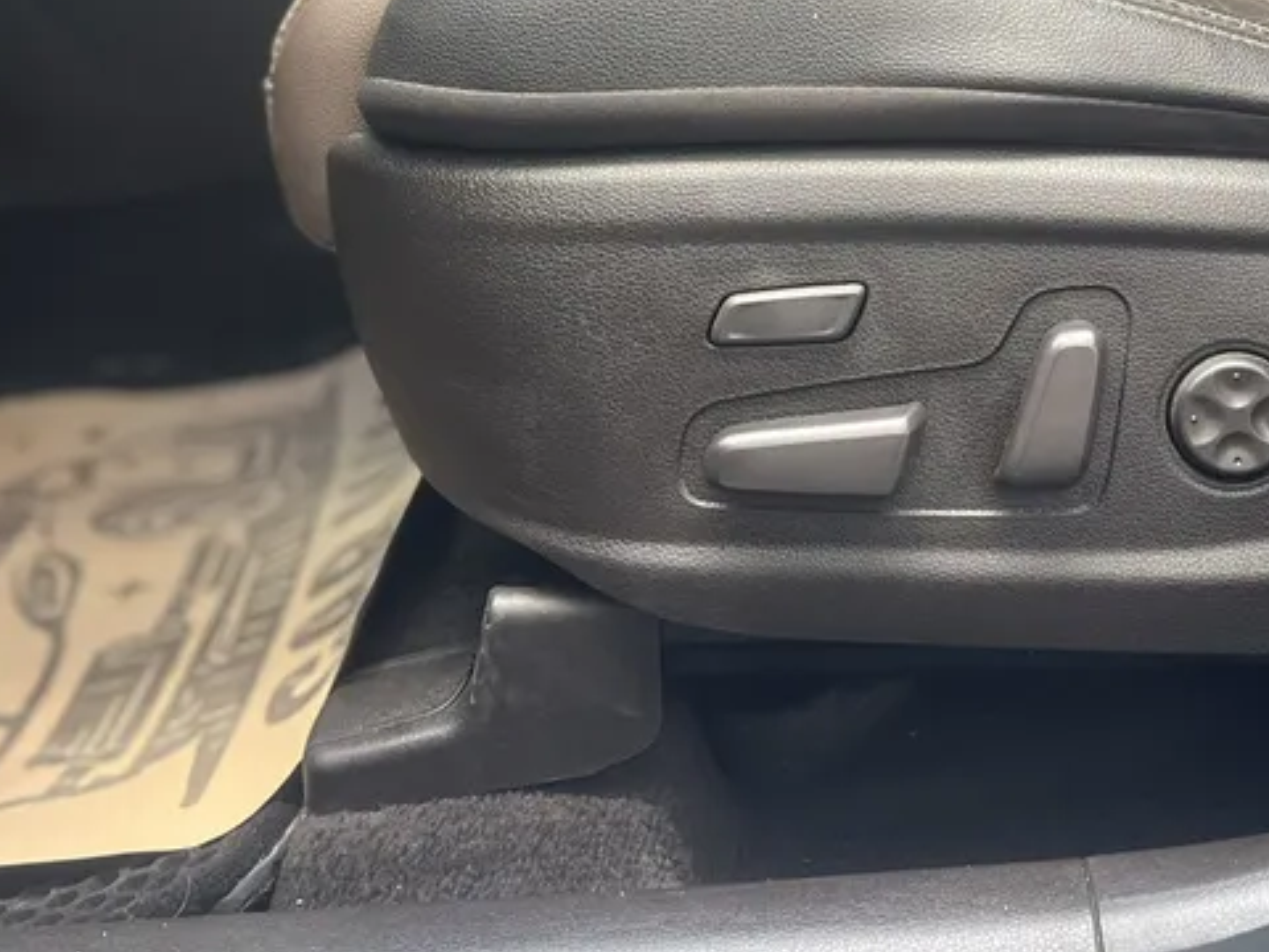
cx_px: 899
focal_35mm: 52
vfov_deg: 26.8
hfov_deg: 36.2
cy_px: 42
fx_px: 1906
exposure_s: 1/60
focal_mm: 5.7
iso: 160
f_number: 1.5
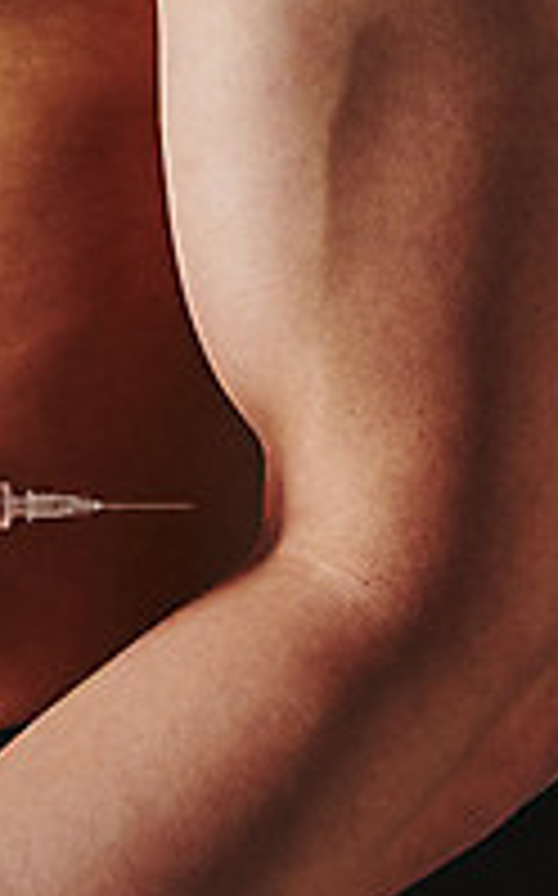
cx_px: 128
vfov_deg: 9.8
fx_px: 5243
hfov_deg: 6.1
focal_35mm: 215
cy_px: 374
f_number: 22
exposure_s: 1/125
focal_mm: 105
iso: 100
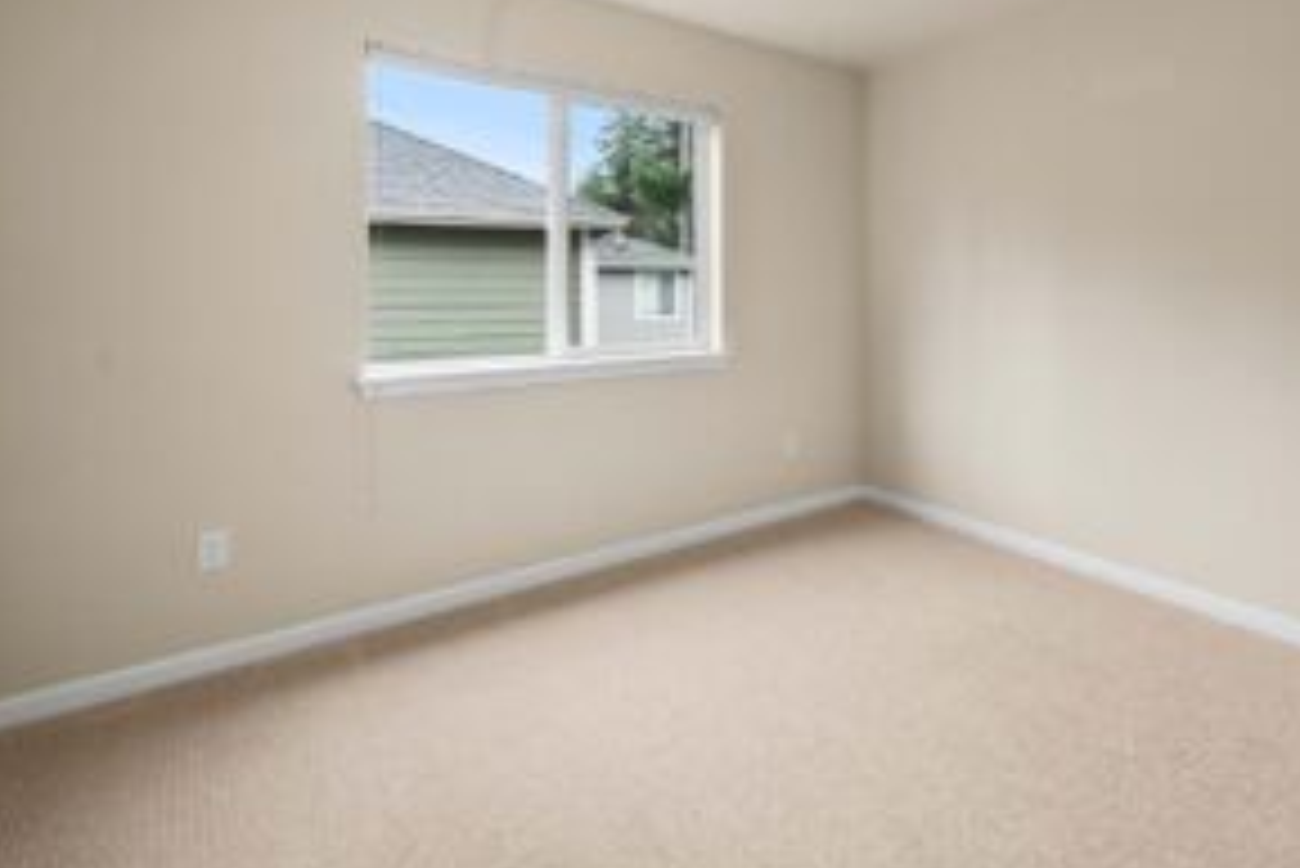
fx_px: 650
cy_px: 331
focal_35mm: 18
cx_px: 814
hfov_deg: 88.1
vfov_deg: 66.5
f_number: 7.1
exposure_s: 1/60
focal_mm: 13
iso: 80
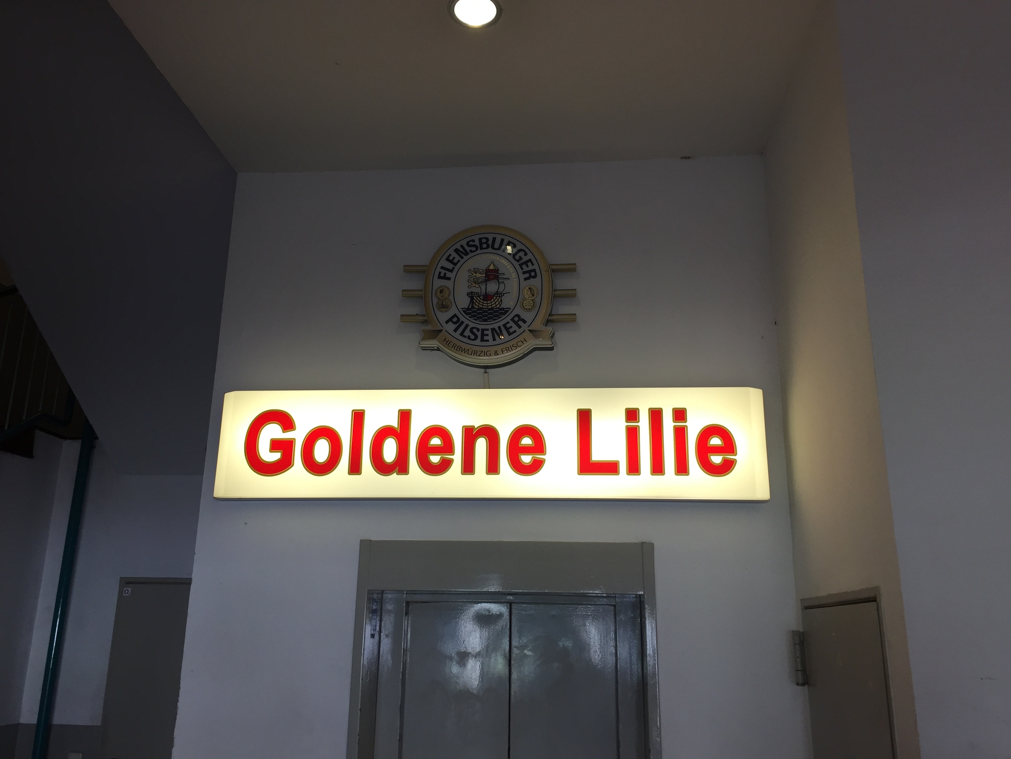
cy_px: 380
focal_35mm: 29
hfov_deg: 61.7
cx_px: 506
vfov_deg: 48.2
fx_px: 847
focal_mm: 4.15
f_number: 2.2
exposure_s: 1/100
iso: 50
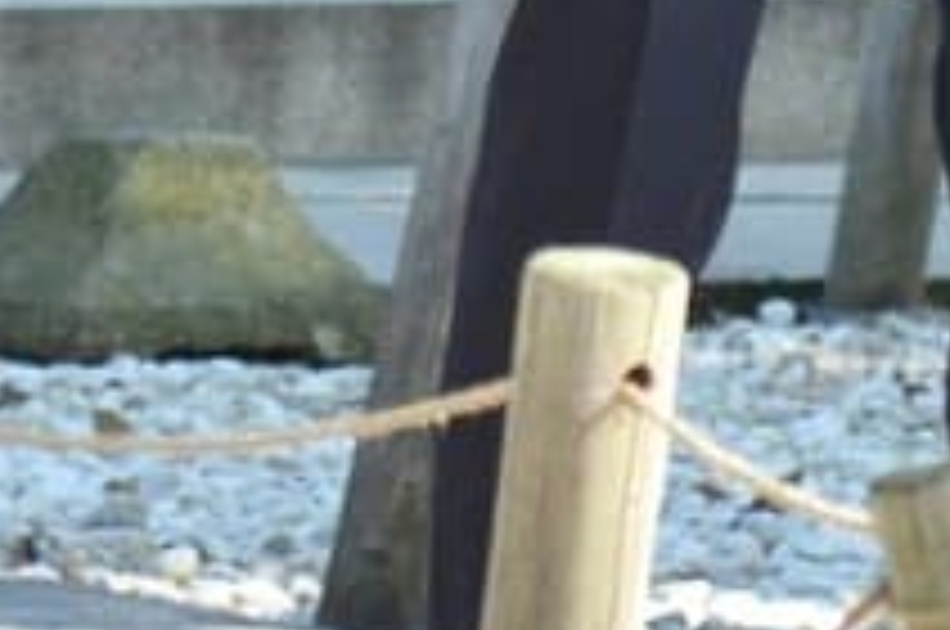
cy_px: -1264
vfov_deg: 1.9
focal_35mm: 715
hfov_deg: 2.9
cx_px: 536
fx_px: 18839
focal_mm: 70
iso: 1000
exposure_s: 1/1250
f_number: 4
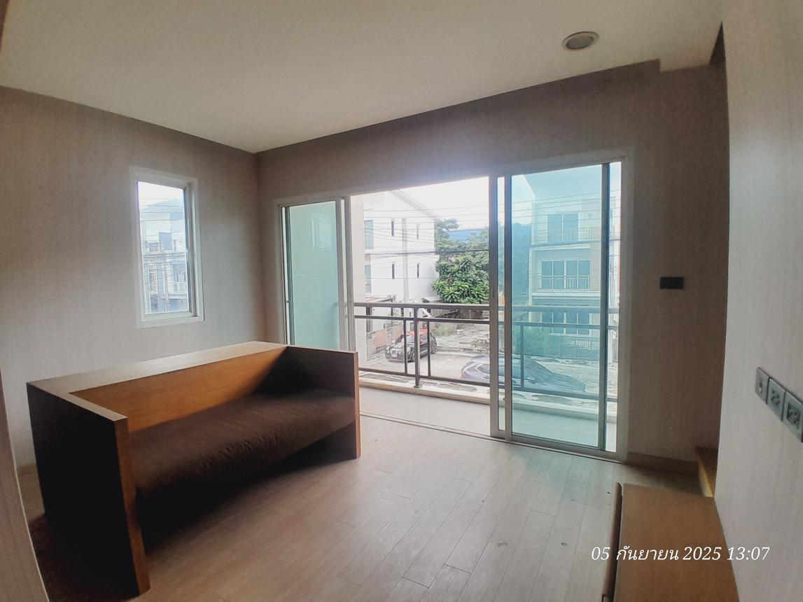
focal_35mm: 17
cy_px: 301
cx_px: 402
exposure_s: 1/196
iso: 40
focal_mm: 1.46
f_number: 2.2
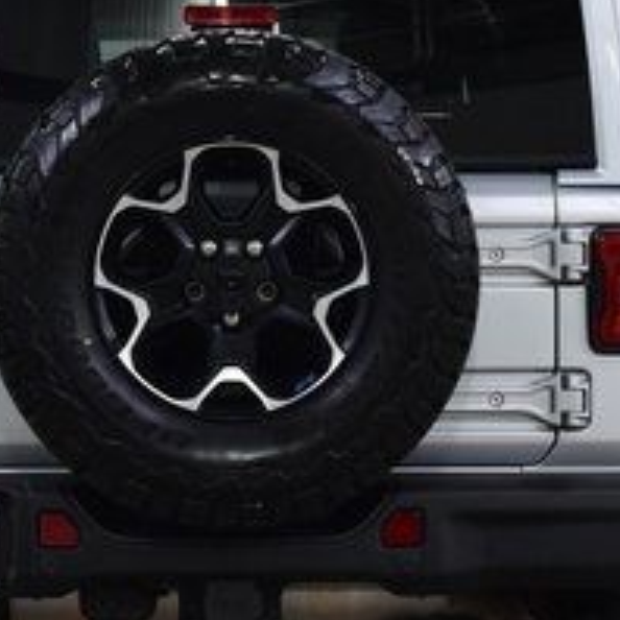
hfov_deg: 10.6
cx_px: 229
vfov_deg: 10.6
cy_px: 343
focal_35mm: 165
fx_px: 3344
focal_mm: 40
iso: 1600
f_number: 5.6
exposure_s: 1/60
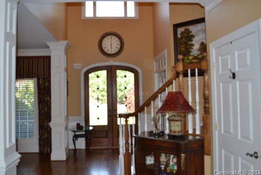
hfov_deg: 63.6
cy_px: 83
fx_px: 210
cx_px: 124
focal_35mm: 29
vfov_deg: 45.0
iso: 320
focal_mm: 18
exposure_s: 1/125
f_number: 4
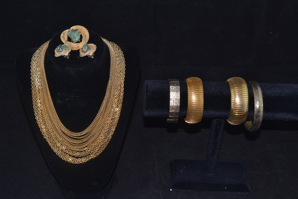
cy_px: 100
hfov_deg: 33.4
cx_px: 149
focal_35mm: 60
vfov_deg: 22.6
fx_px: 497
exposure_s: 1/60
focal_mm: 40
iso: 100
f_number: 8
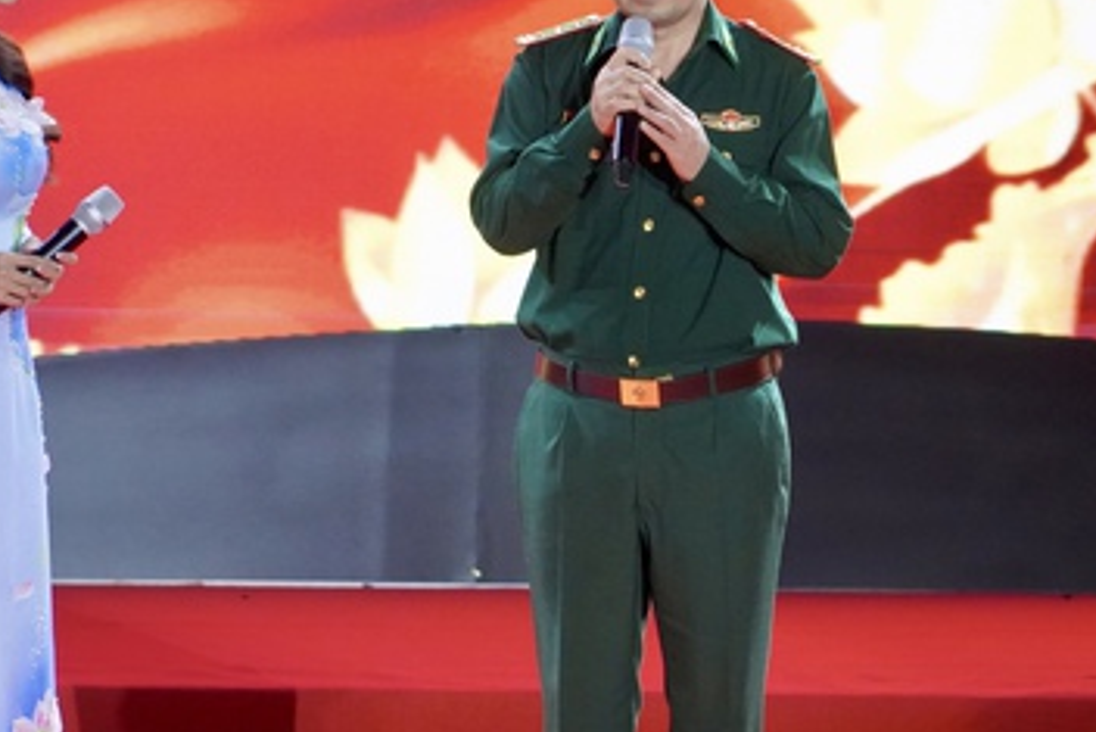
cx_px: 355
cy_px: 375
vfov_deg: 3.2
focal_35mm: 436
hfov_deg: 4.7
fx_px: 13279
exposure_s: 1/160
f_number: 6.3
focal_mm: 240
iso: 8000
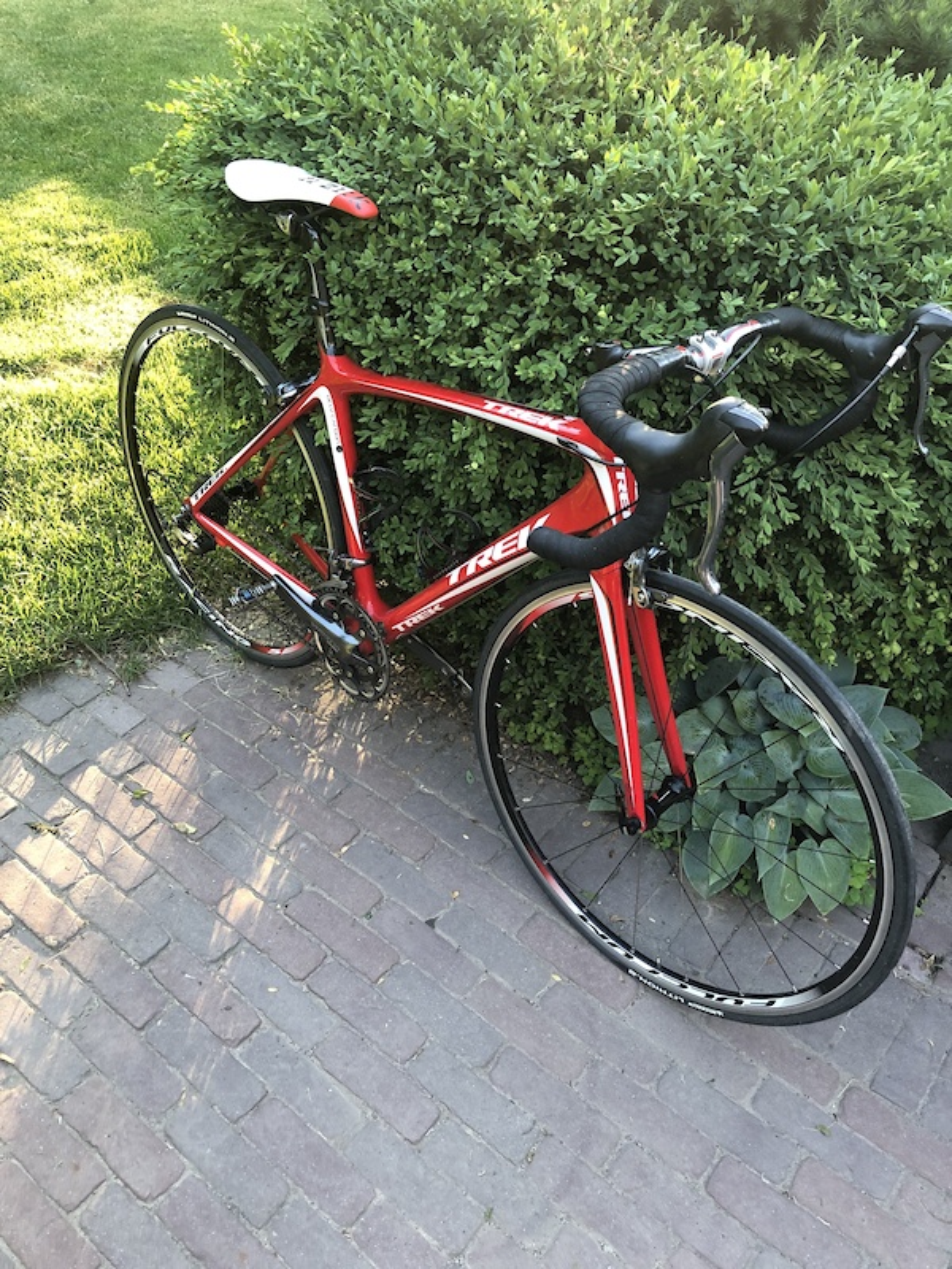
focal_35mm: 28
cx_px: 476
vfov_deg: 63.4
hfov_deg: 49.7
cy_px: 634
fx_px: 1027
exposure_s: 1/30
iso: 32
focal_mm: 3.99
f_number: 1.8
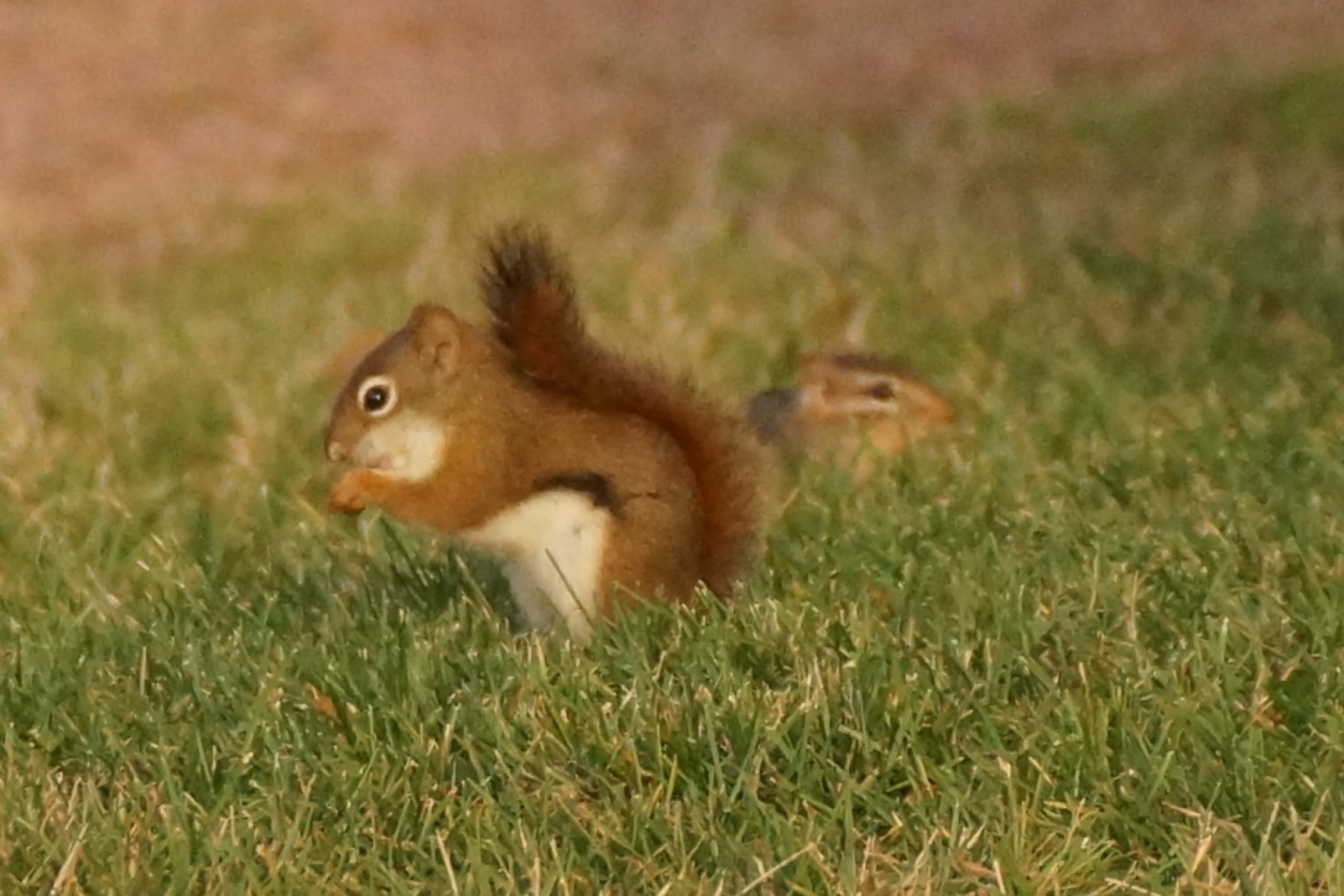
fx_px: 15231
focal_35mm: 408
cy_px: 467
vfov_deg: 3.4
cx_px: 646
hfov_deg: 5.1
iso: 1600
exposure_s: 1/400
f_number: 6.3
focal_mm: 250
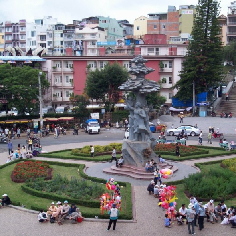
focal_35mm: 55
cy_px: 119
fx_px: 424
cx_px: 144
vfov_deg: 31.1
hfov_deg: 31.0
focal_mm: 7.6
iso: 80
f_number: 3.1
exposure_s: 1/237
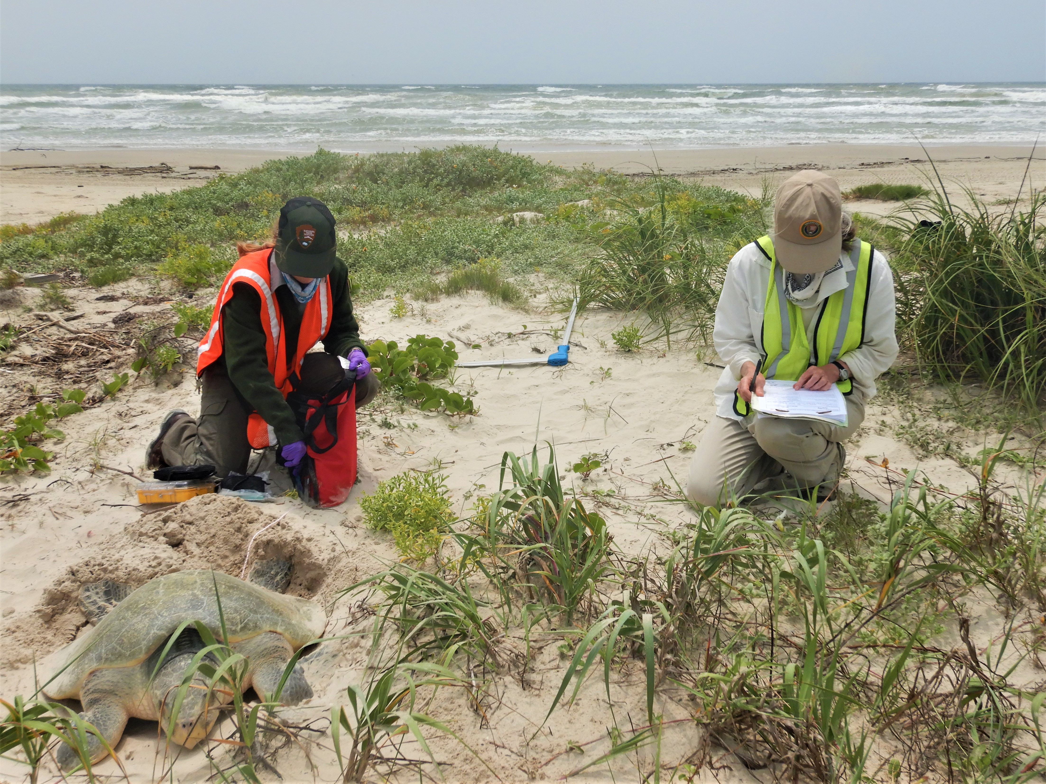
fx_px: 876
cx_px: 523
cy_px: 392
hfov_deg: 61.7
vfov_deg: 48.2
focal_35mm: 29
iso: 125
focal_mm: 5.1
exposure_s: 1/400
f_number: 8.3
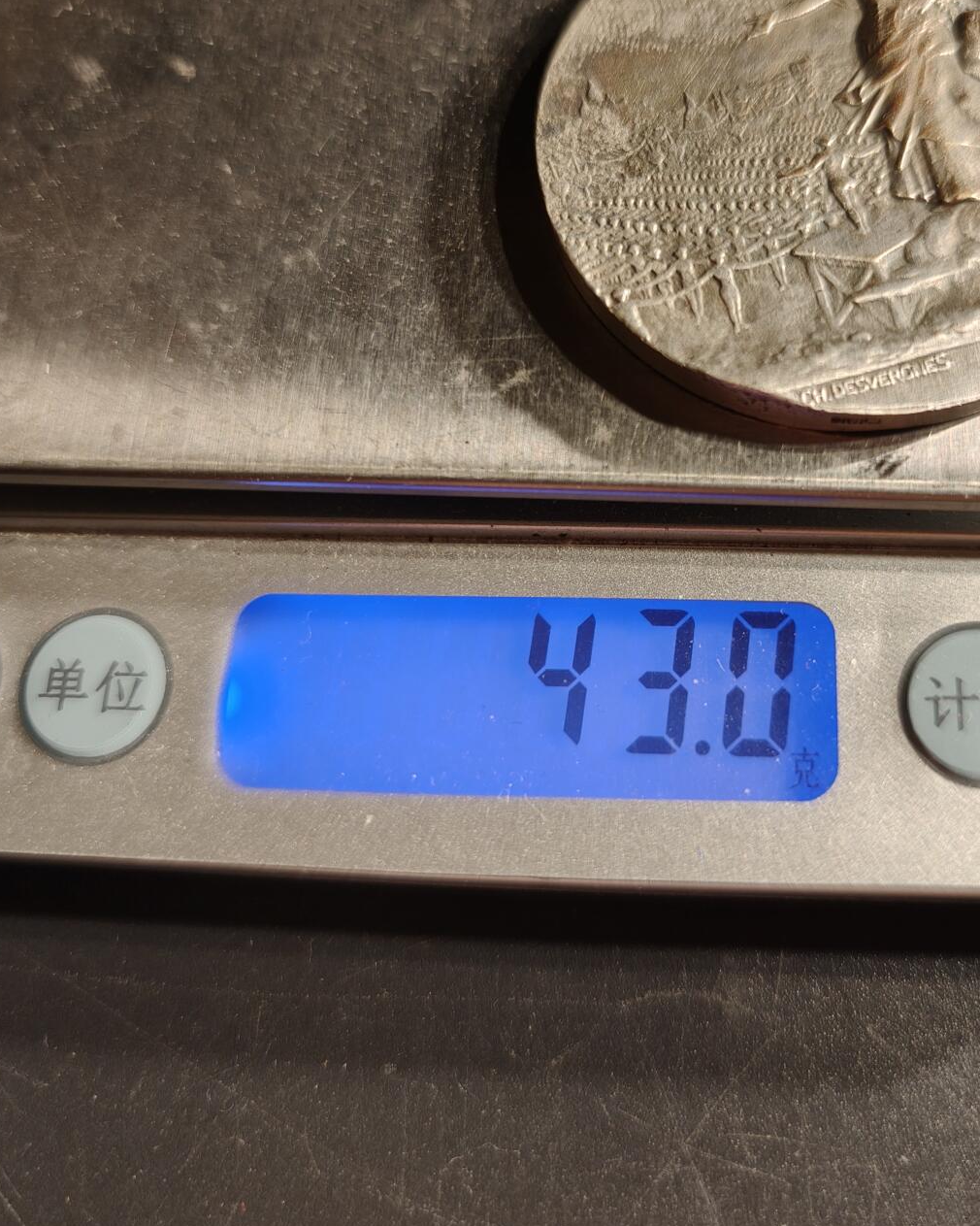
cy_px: 480
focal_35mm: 32
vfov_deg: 55.2
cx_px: 626
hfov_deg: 45.3
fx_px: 1160
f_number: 1.6
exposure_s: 1/100
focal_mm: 6.06
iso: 100
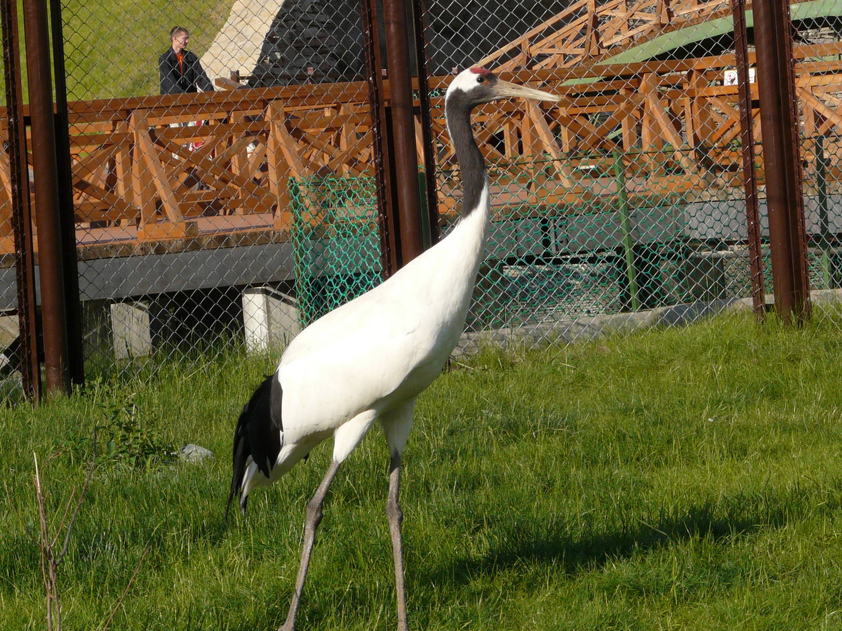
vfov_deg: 10.7
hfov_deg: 14.2
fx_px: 3381
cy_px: 316
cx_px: 421
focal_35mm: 139
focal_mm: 18
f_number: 5.6
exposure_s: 1/320
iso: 100
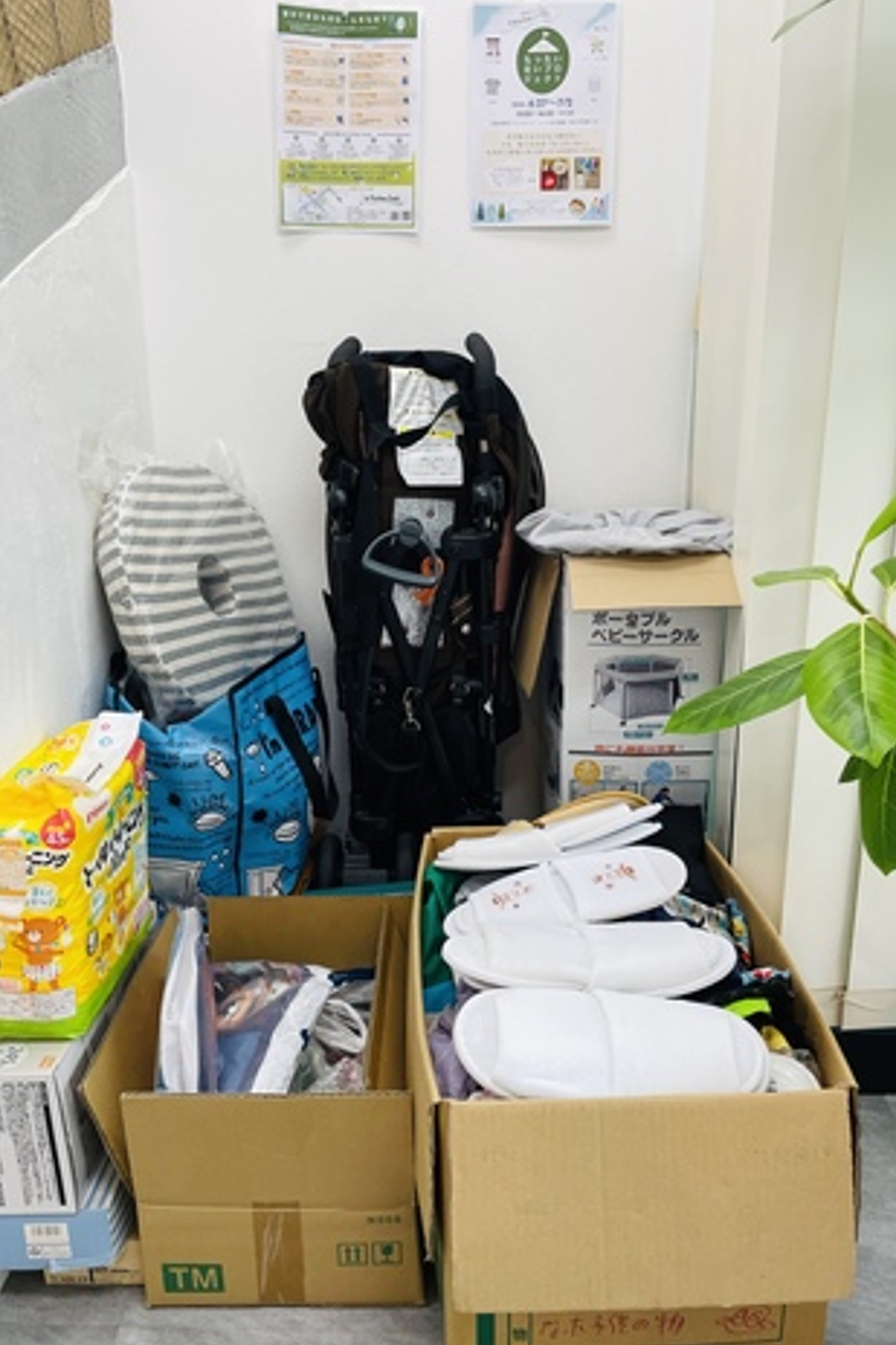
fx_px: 1046
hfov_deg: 46.4
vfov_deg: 65.5
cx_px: 423
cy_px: 652
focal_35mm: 28
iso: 100
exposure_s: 1/120
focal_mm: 4.2
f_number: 1.6
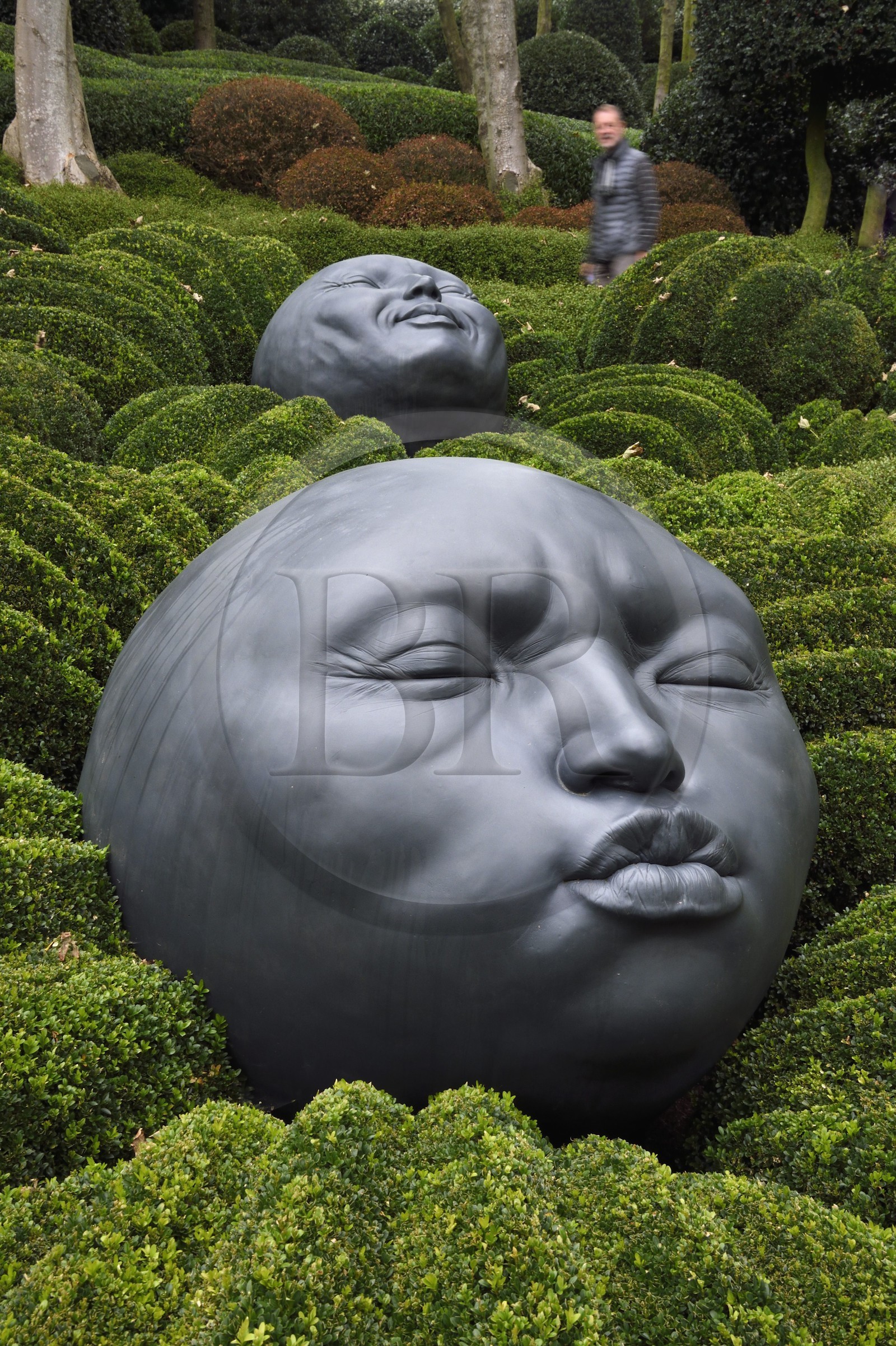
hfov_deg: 31.9
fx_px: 1569
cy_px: 673
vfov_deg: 46.4
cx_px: 448
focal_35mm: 42
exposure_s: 1/8
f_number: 20
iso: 800
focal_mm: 42
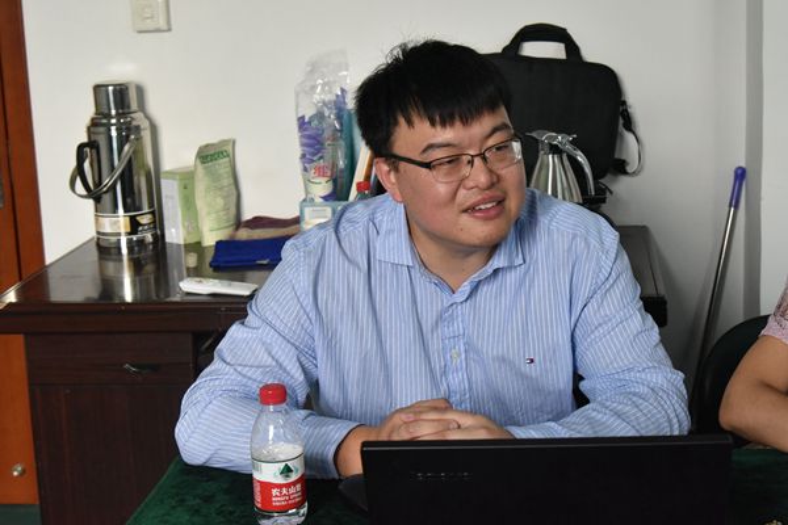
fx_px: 1051
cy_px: 262
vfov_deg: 28.1
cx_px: 394
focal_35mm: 48
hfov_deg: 41.1
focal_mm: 48
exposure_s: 1/200
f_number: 7.1
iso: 4000
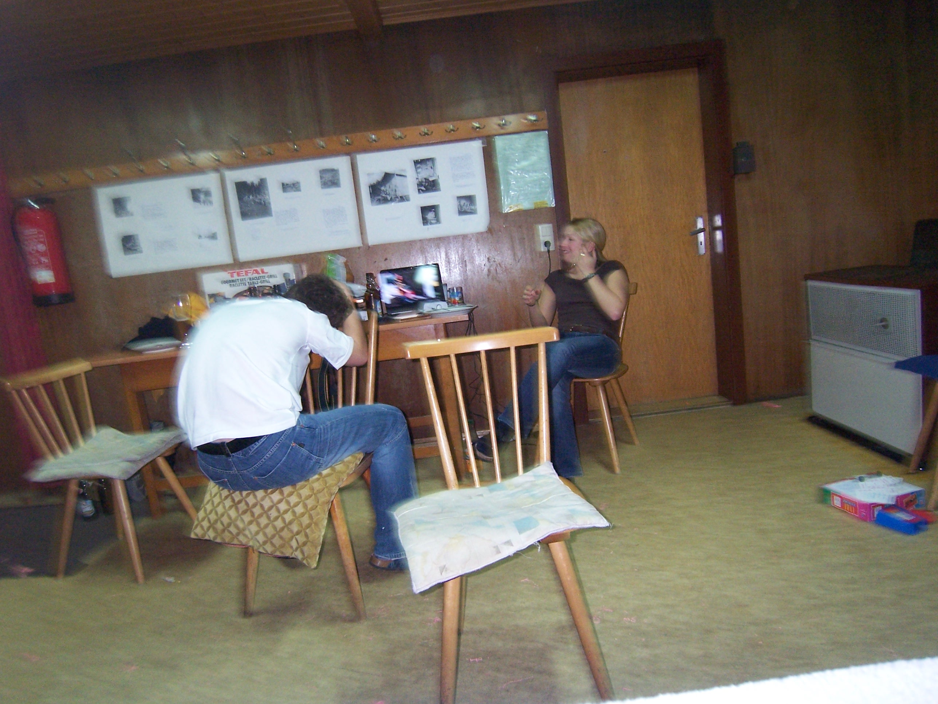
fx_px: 623
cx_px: 469
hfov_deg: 73.9
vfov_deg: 58.9
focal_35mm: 23
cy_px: 352
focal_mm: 3.8
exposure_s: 1/30
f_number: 2.8
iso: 200
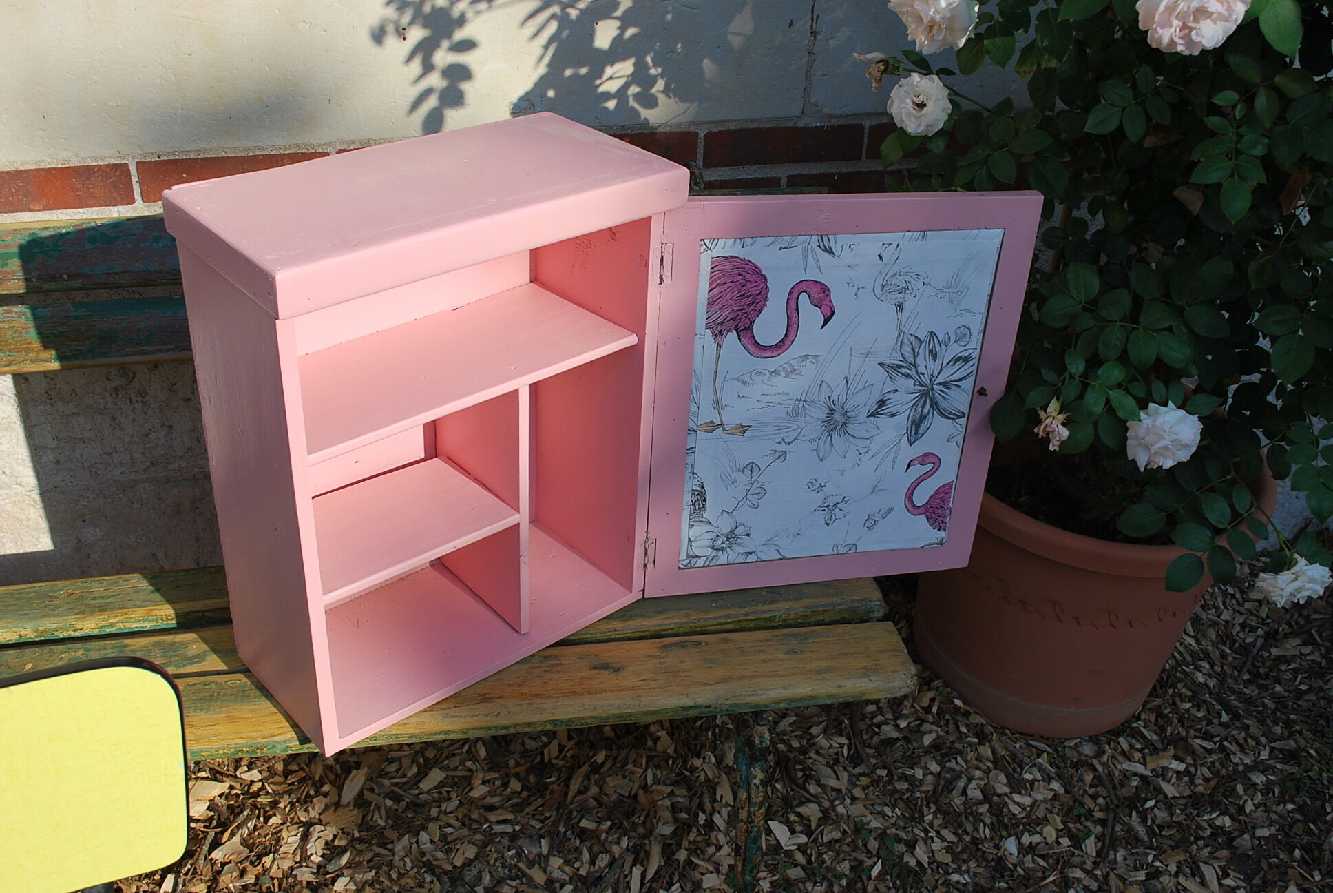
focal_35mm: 33
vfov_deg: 40.1
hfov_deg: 57.2
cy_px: 446
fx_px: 1223
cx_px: 666
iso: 100
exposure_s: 1/200
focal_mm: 22
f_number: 7.1
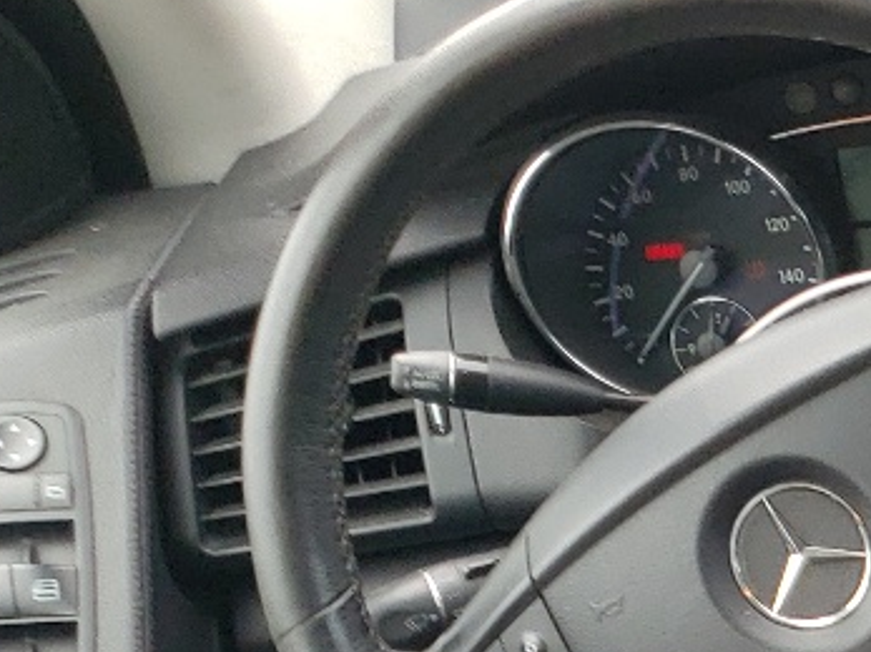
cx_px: 1810
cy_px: 1266
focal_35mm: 120
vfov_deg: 11.3
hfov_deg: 13.7
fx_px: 3018
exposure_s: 1/213
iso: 50
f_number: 1.5
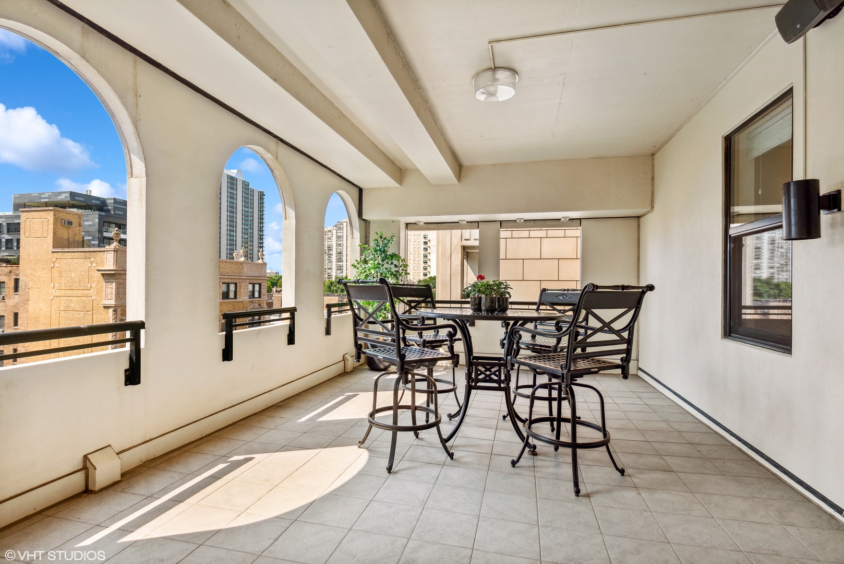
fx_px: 399
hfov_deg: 93.3
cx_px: 422
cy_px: 282
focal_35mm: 17
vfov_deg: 70.5
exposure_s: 1/160
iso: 200
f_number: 8
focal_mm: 17
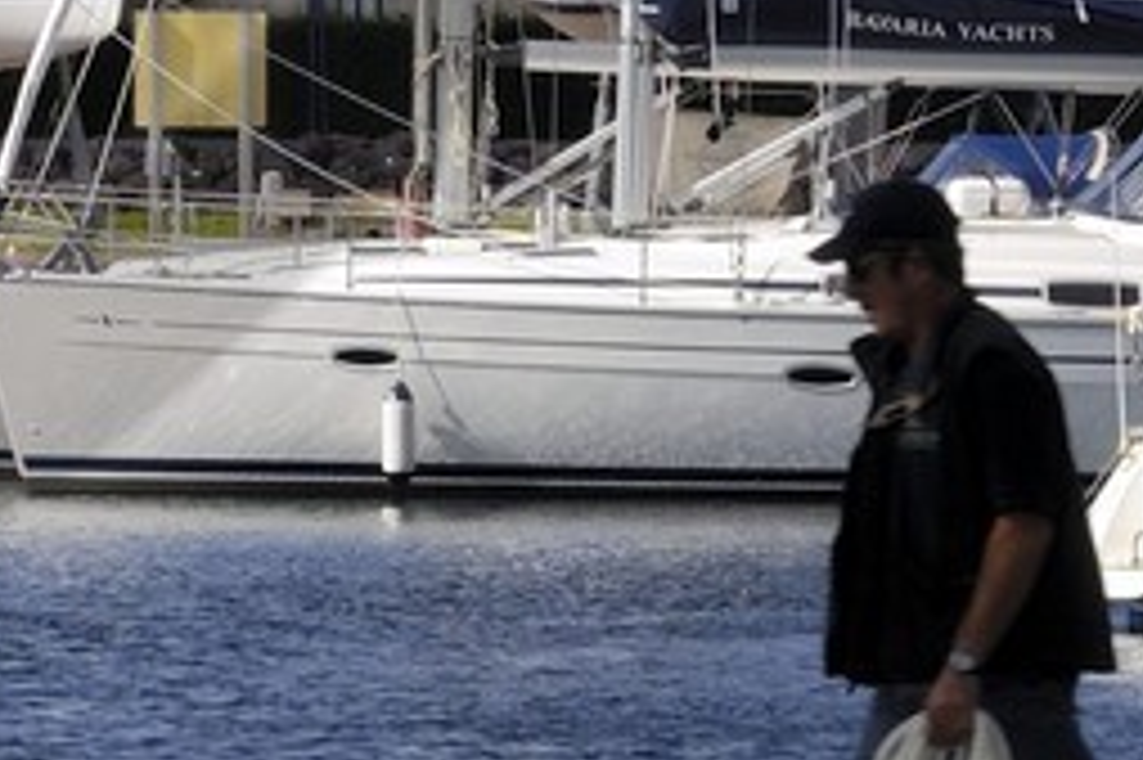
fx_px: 19518
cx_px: -994
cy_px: -1079
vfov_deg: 2.2
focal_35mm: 615
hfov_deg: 3.3
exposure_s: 1/160
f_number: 10
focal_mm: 65
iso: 100
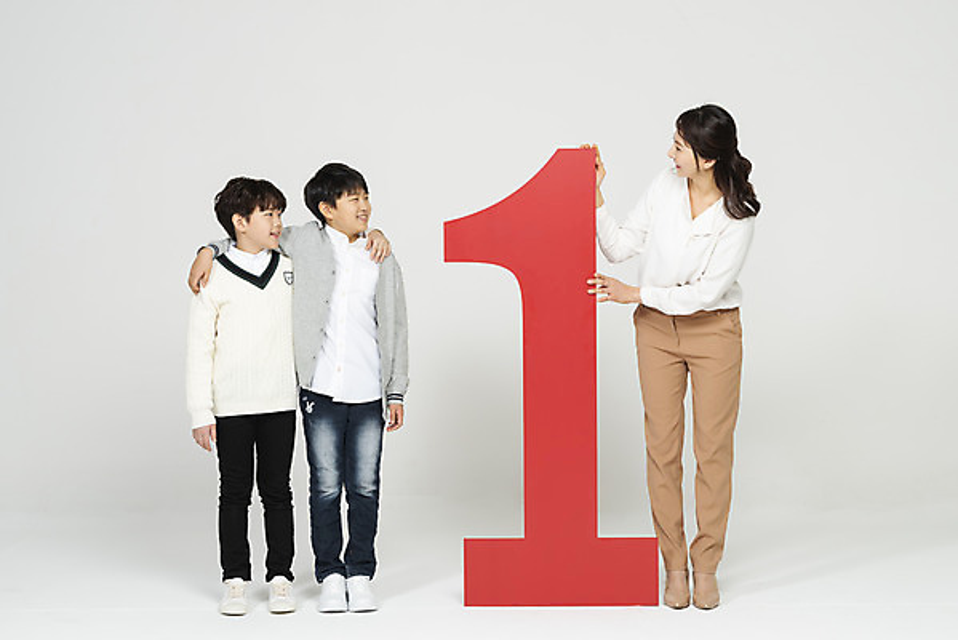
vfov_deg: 26.0
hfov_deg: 38.2
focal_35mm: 52
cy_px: 320
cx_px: 479
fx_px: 1384
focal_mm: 52
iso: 100
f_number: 18
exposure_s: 1/125
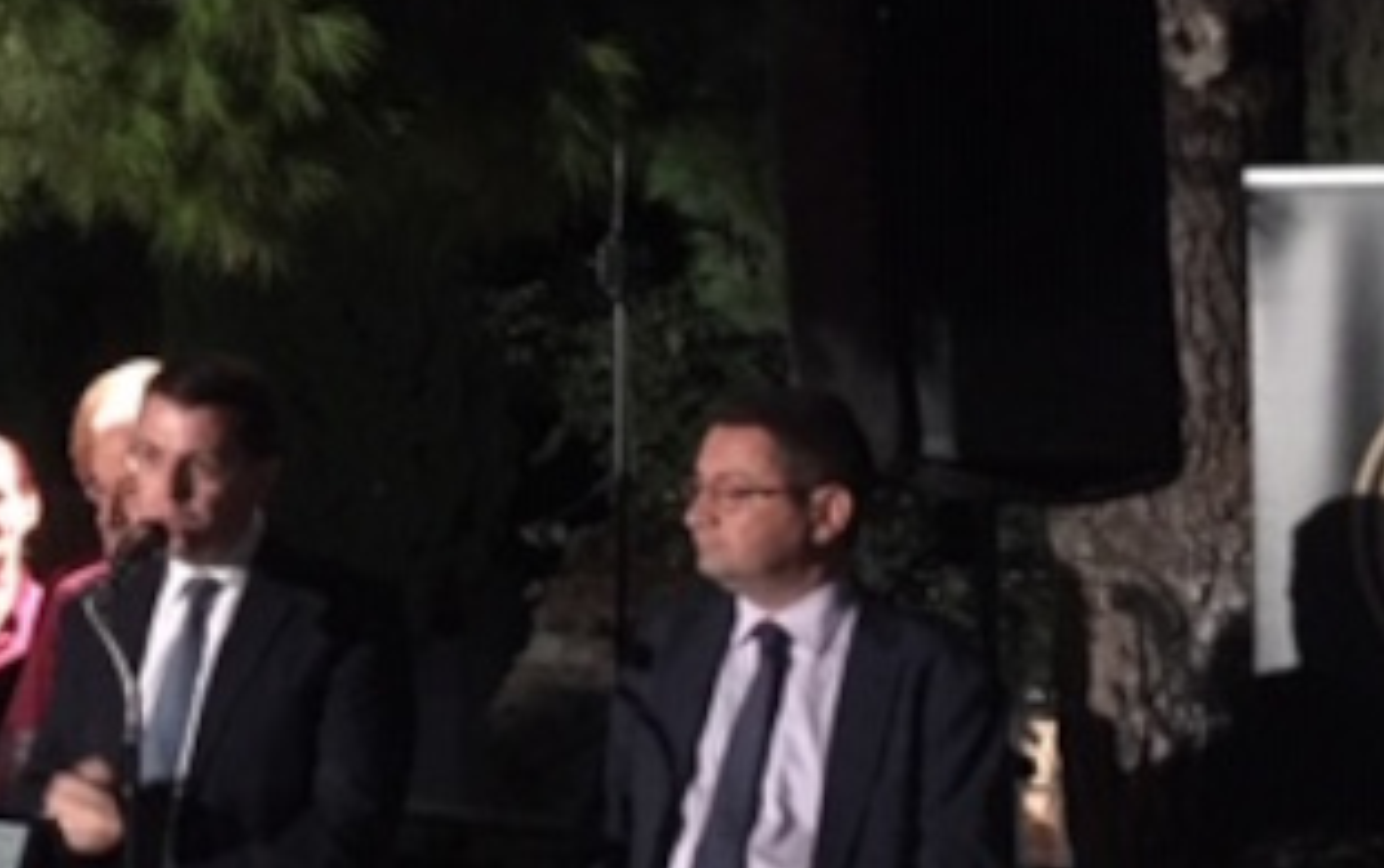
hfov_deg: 24.2
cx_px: -191
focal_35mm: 79
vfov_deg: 16.3
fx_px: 2982
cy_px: 71
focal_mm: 4.15
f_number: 2.2
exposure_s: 1/17
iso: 250
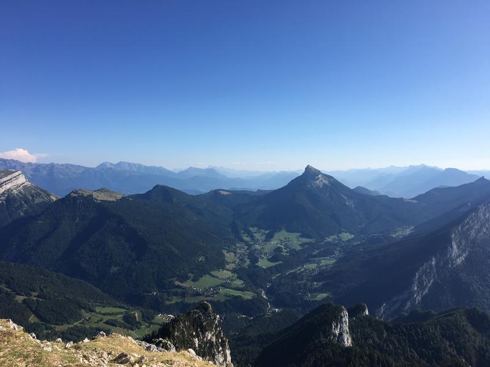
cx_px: 245
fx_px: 411
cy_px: 184
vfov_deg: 48.2
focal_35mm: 29
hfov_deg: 61.7
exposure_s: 1/1832
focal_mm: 4.15
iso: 25
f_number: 2.2
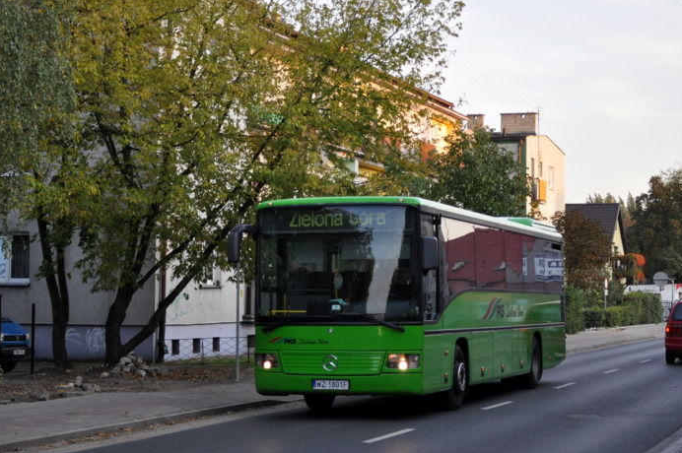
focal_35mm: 78
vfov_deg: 17.4
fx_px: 1476
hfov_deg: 26.0
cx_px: 372
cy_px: 182
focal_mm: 40
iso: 1100
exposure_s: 1/500
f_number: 5.3
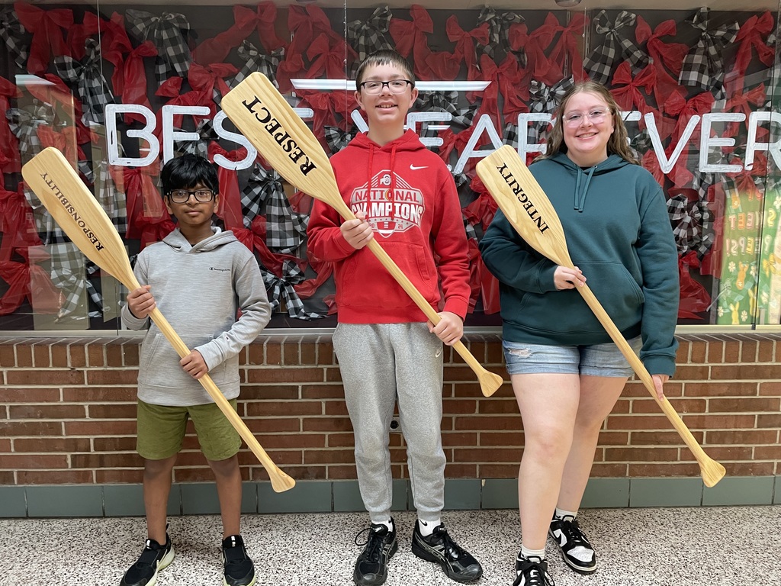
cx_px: 390
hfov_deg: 67.3
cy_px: 293
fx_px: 587
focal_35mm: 26
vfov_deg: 53.1
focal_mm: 4.2
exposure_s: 1/60
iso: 125
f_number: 1.6
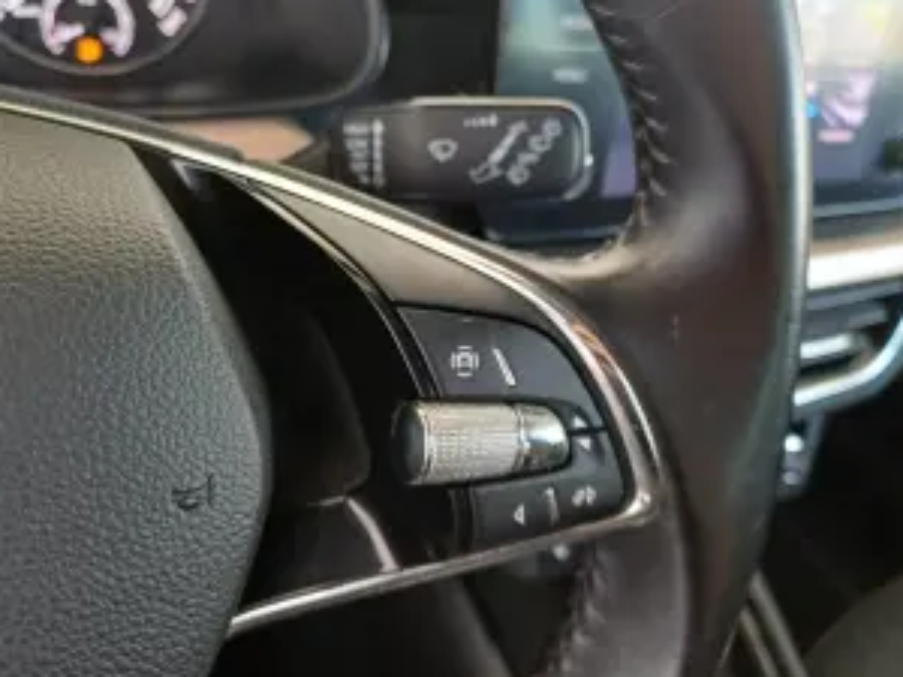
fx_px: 783
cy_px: 283
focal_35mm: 30
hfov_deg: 60.0
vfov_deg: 46.6
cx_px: 439
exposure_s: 1/50
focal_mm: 4.65
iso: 320
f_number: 1.8
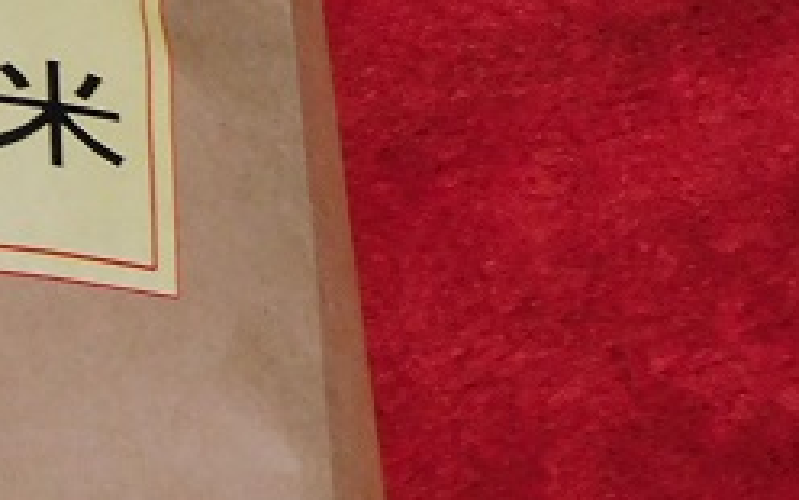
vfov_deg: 4.9
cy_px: 432
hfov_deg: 7.7
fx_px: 5814
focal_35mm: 267
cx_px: -470
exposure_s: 1/15
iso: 400
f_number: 4.2
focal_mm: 11.6
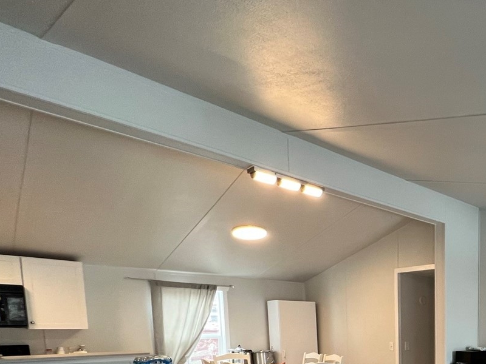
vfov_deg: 45.1
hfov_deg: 53.3
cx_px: 484
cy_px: 363
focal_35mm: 26
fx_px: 365
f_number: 1.8
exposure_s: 1/60
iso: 125
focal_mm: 1.57
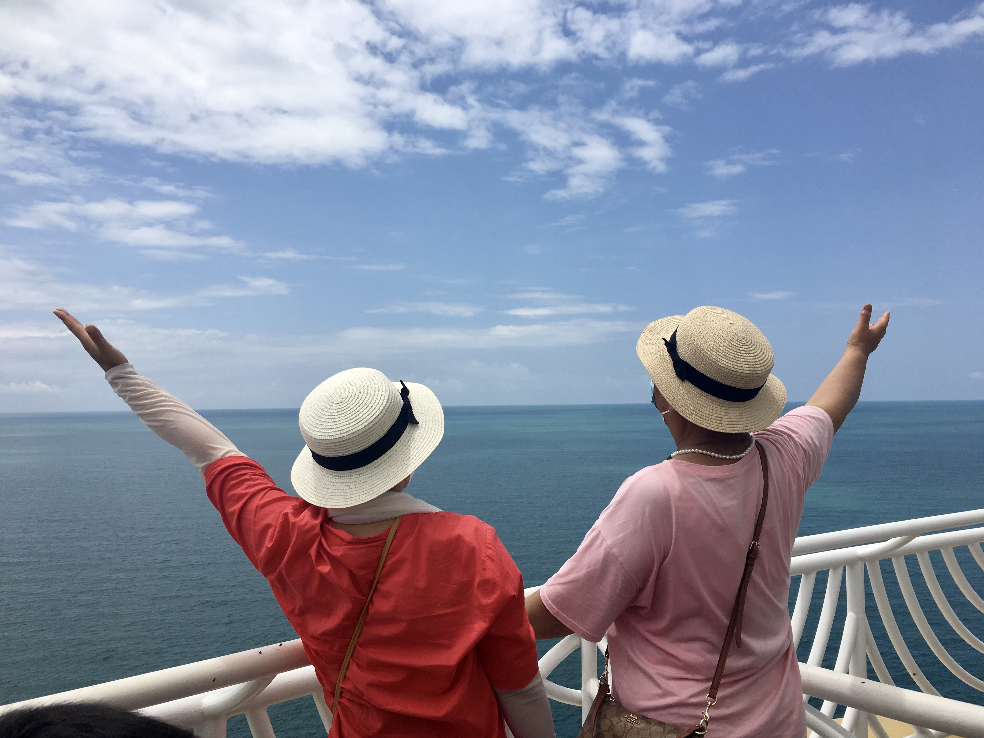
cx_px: 492
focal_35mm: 29
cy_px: 369
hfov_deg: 61.7
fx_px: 824
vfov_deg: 48.2
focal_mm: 4.15
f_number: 2.2
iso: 25
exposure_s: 1/3344
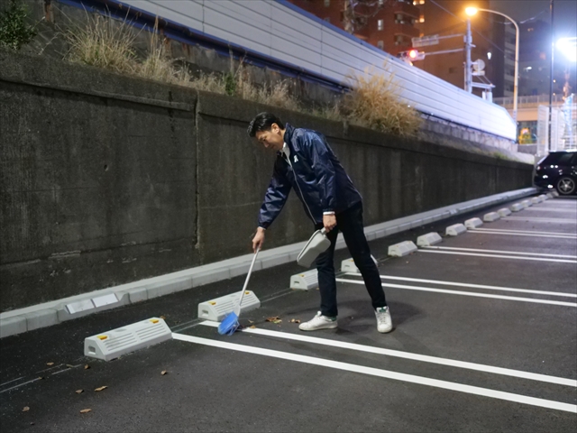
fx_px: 633
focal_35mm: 38
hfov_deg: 49.0
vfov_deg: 37.7
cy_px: 216
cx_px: 288
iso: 3200
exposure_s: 1/15
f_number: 2.8
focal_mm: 19
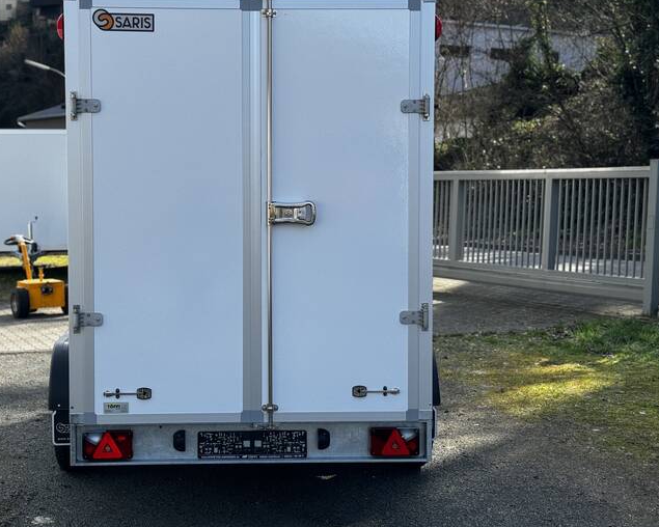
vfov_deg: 25.8
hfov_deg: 31.9
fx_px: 1151
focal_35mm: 59
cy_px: 249
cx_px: 259
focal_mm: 6.86
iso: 64
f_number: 1.78
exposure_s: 1/1560
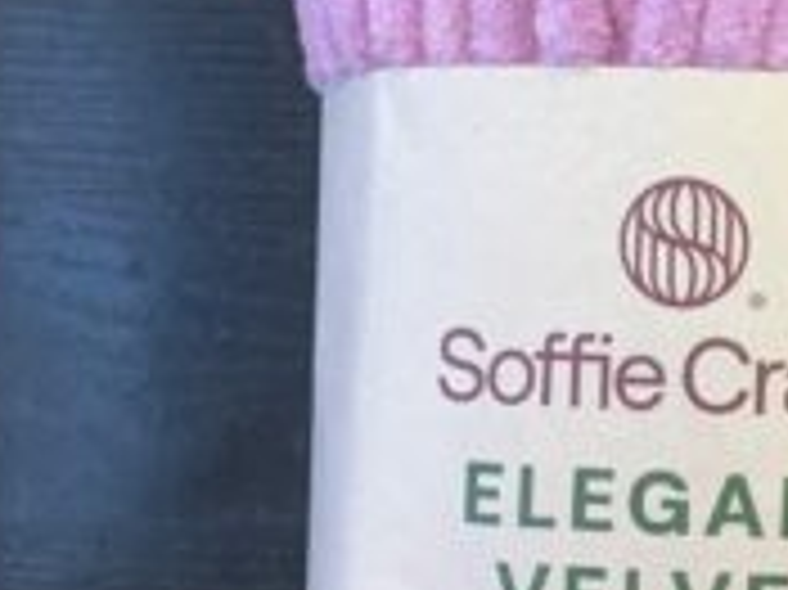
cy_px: 374
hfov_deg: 18.6
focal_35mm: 89
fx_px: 2025
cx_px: 1283
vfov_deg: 16.6
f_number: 1.8
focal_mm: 4.25
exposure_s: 1/100
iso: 64
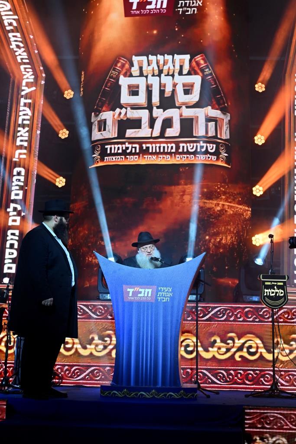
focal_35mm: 48
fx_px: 592
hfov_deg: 28.1
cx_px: 148
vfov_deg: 41.1
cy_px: 222
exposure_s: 1/200
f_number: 4
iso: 160
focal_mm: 48
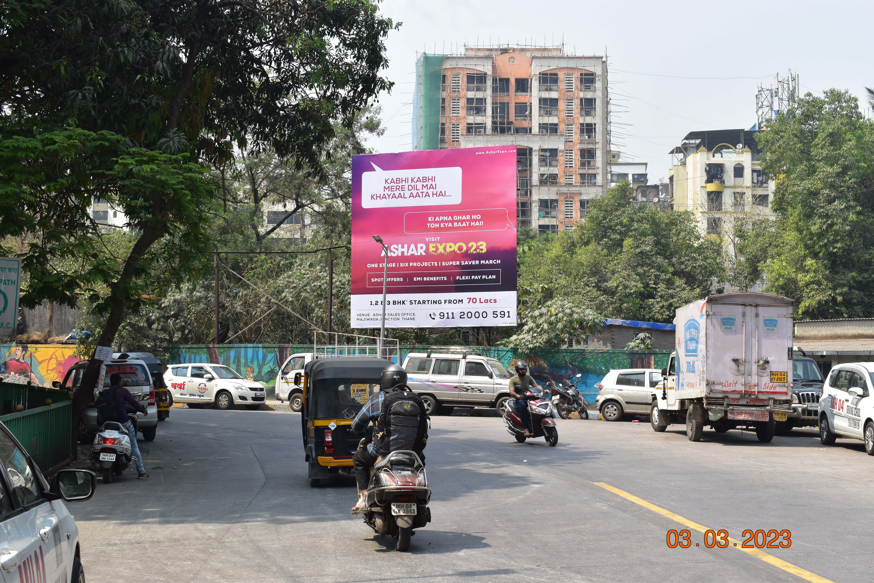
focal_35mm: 48
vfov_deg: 28.1
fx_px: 1165
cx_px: 437
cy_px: 292
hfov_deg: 41.1
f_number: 11
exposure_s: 1/320
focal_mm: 32
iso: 400
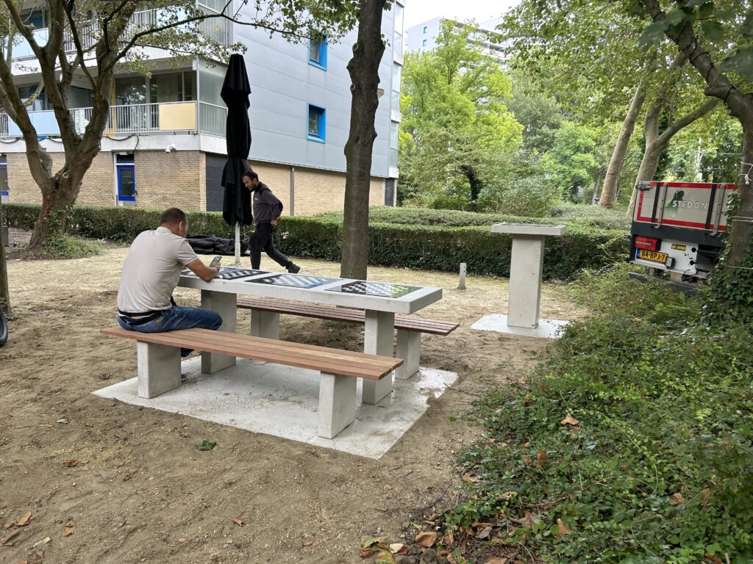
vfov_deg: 53.1
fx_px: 566
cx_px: 376
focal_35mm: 26
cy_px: 282
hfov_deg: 67.3
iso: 40
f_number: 1.5
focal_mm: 5.7
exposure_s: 1/177
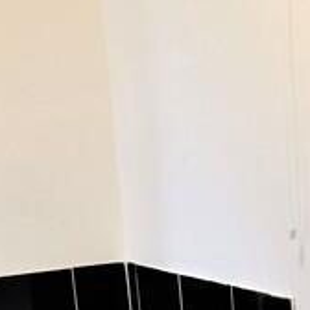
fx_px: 871
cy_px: 378
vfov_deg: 19.0
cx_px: 404
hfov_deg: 18.7
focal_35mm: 86
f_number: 2.2
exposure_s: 1/50
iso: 400
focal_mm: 3.95
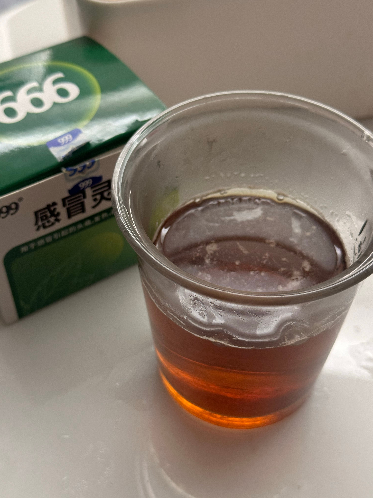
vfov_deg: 39.7
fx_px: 690
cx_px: 186
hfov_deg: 30.3
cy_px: 249
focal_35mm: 48
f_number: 1.78
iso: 250
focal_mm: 6.86
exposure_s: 1/50
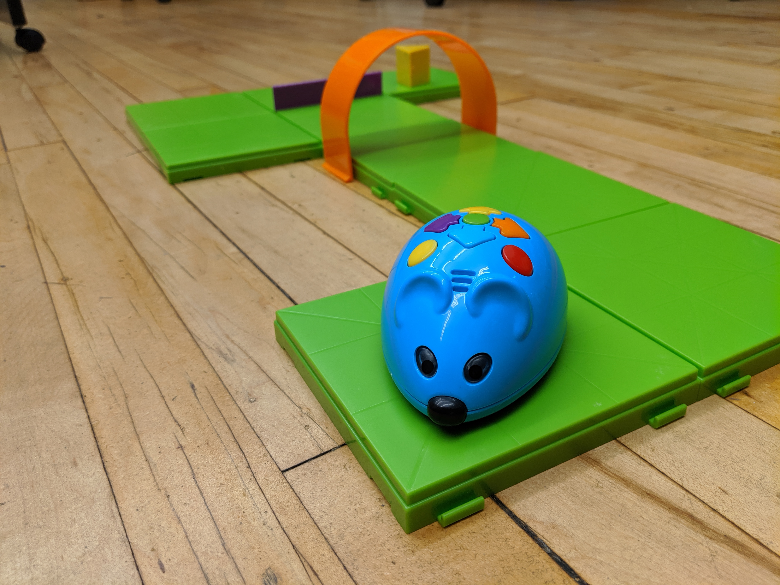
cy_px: 292
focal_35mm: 27
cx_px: 390
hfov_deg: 65.3
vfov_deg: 51.4
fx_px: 608
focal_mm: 4.44
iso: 63
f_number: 1.8
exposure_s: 1/40
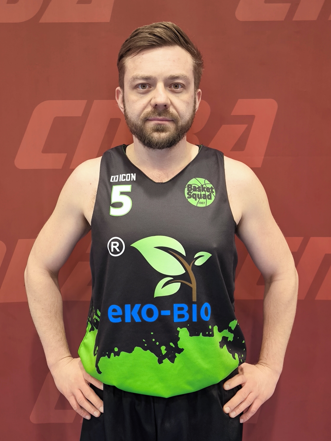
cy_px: 220
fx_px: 332
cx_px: 166
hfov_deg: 53.1
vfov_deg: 67.3
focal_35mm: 26
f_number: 1.9
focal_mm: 6.92
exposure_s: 1/50
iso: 250
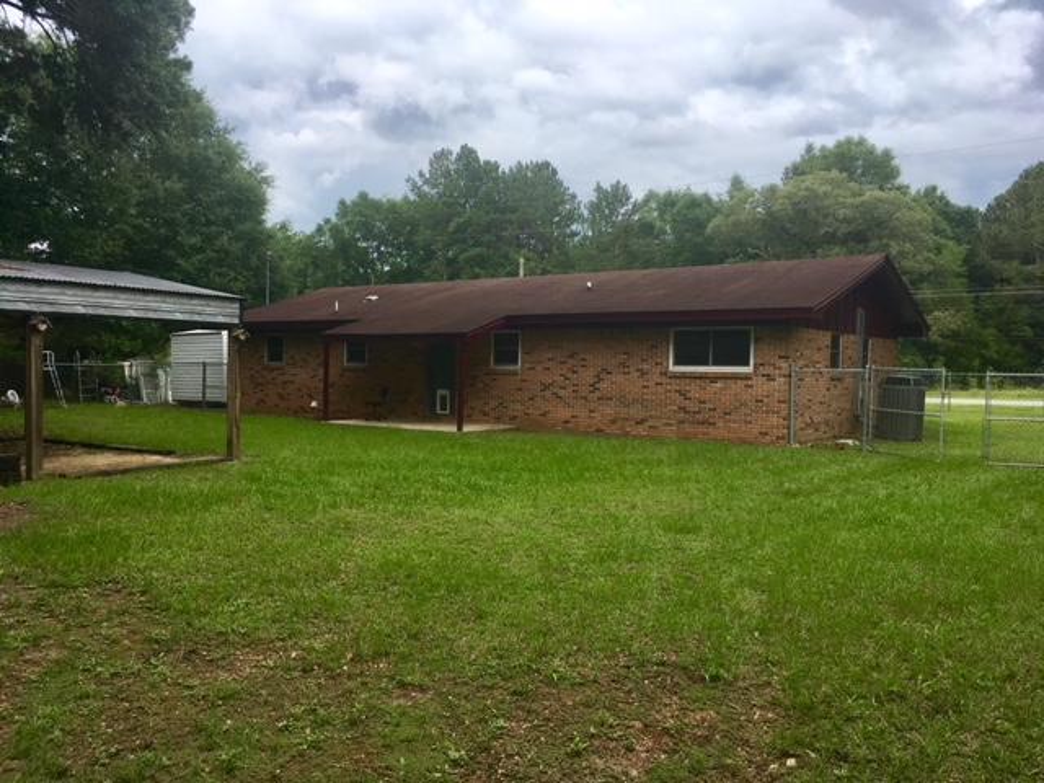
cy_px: 392
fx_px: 875
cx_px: 522
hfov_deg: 61.7
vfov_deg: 48.2
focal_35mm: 29
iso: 25
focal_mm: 4.15
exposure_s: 1/569
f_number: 2.2
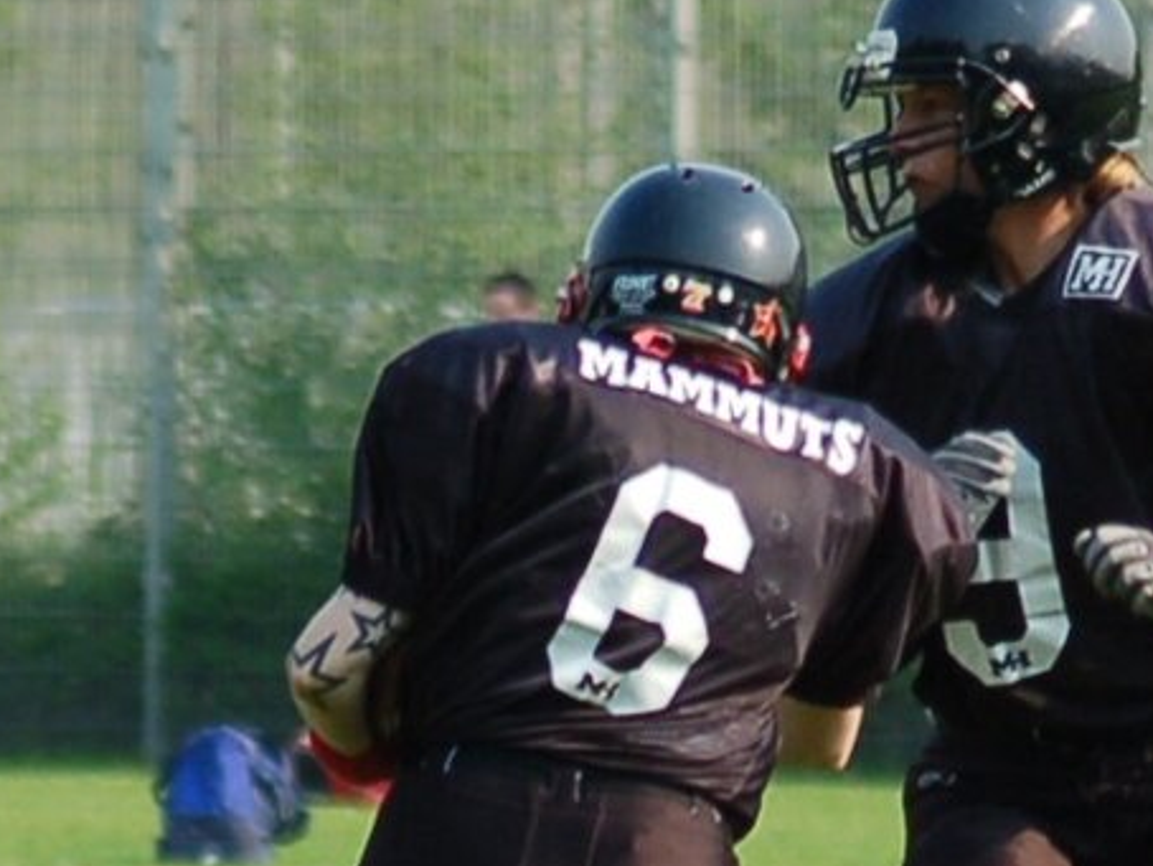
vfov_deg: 1.6
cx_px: 731
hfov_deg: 2.1
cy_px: 907
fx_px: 31370
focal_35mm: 941
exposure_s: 1/1000
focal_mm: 135
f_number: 4.5
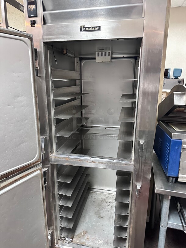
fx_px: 172
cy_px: 124
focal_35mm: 24
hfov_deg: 56.8
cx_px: 93
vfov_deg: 71.6
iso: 640
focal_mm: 6.86
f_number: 1.78
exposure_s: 1/60
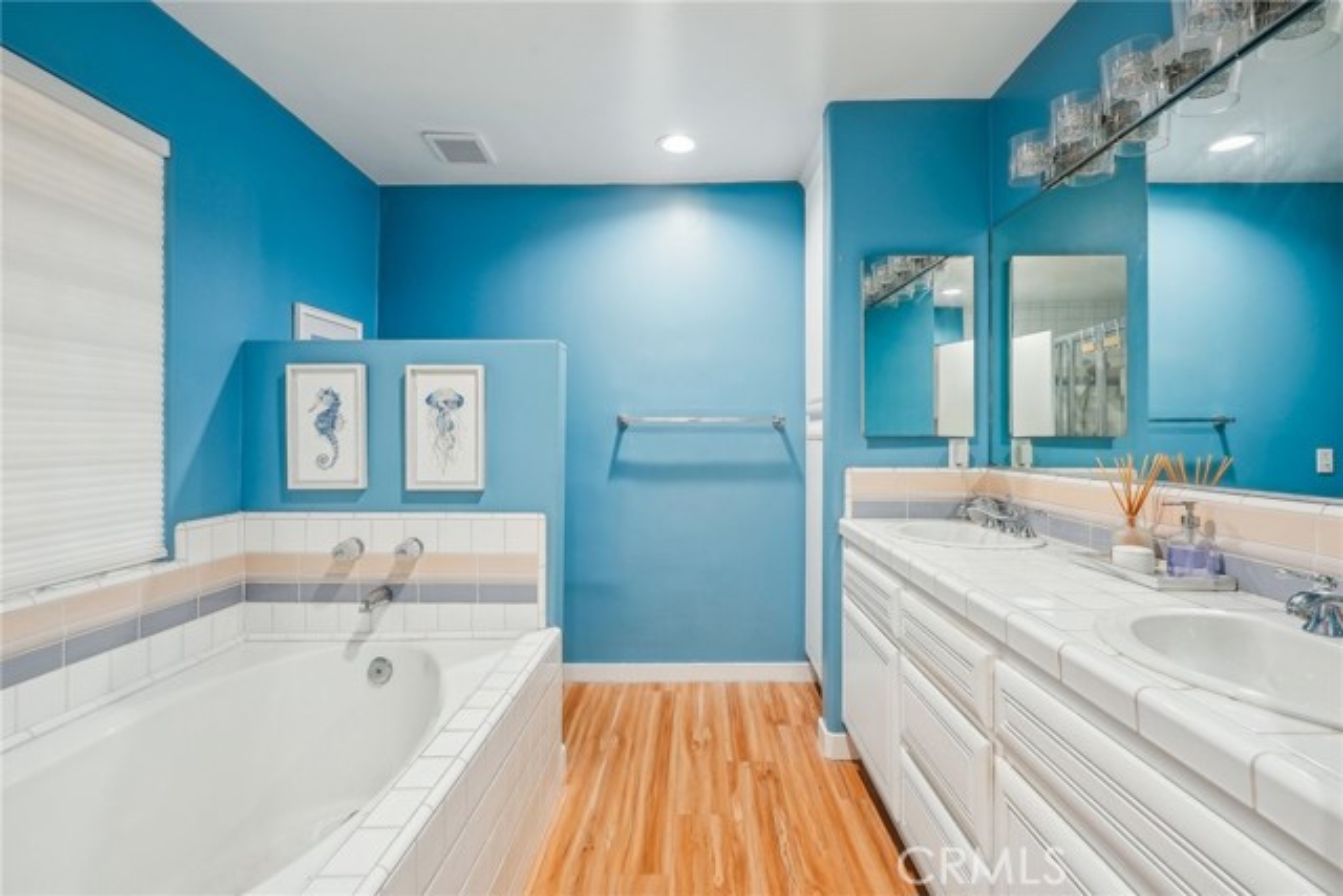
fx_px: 597
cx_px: 672
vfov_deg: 73.8
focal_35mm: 16
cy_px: 448
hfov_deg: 96.7
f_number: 8
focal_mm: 16
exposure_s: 1/10
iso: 400
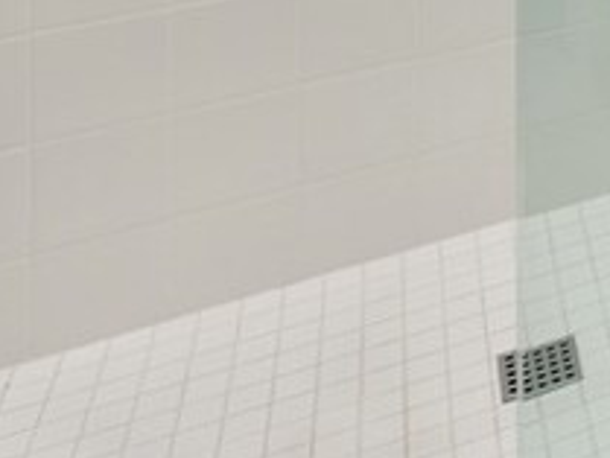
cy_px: -521
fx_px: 1164
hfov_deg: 20.7
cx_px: 1089
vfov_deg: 16.0
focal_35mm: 66
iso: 400
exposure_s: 1/60
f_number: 4
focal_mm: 14
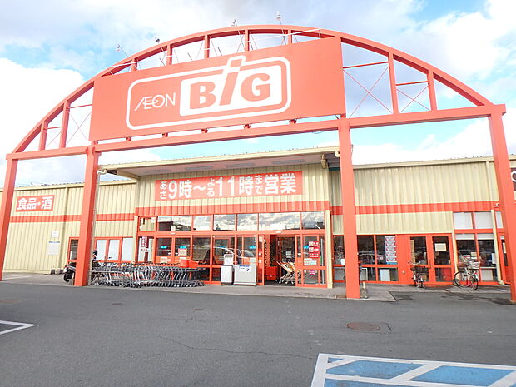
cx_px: 258
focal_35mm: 21
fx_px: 313
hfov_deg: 79.0
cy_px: 194
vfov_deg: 63.4
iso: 125
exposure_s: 1/250
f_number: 3.5
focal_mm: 3.7
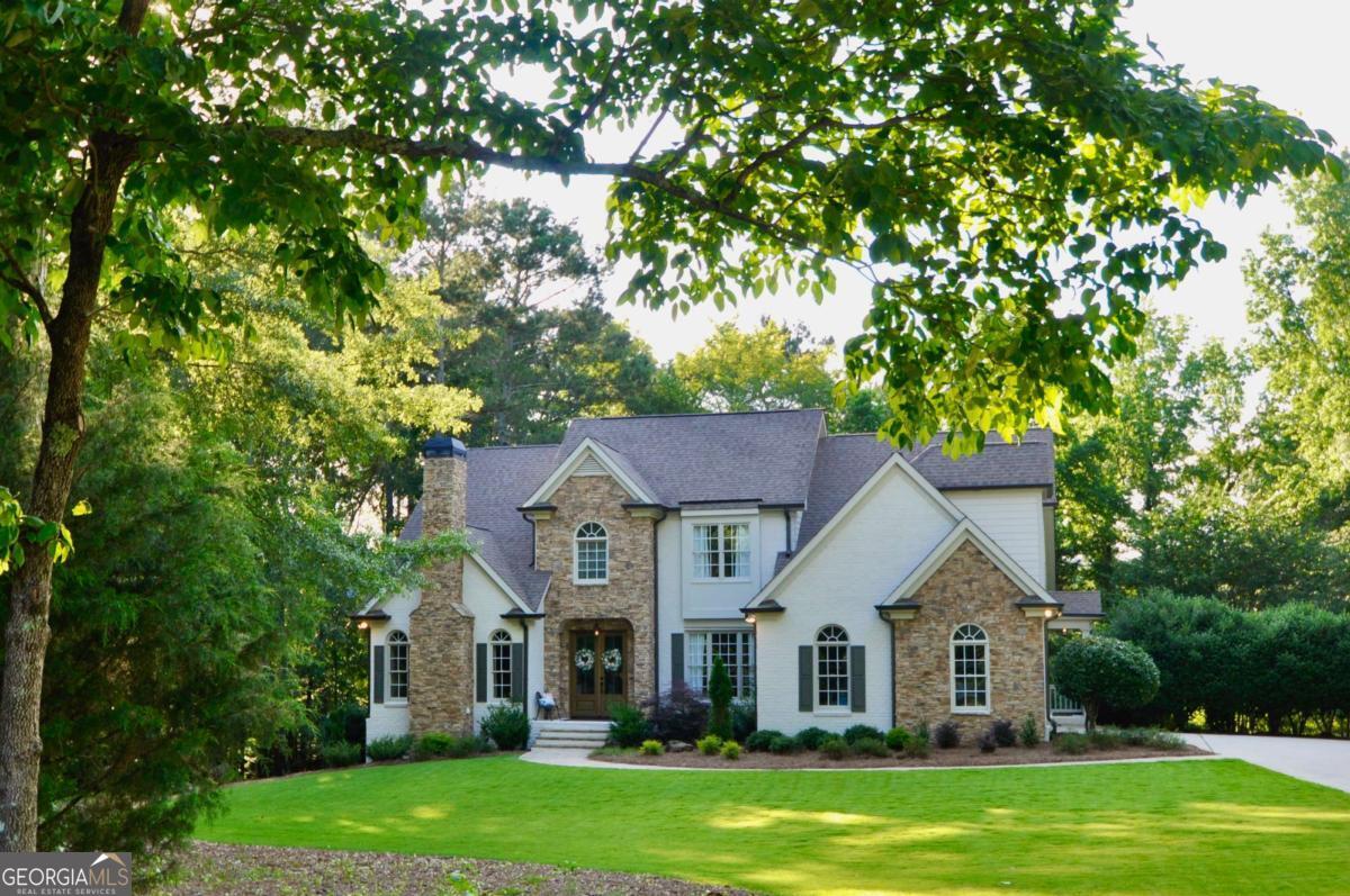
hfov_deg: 57.3
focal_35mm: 33
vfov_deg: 39.9
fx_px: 1236
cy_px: 448
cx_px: 675
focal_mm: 22
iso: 200
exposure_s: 1/125
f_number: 5.6
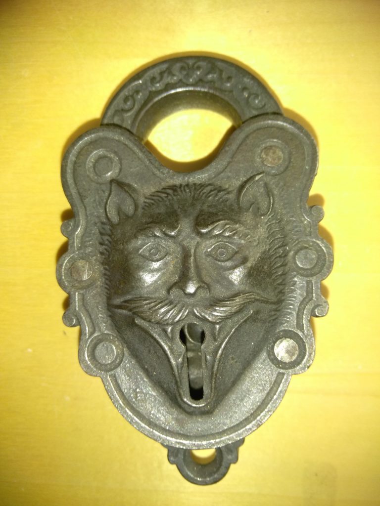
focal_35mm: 20
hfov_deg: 66.0
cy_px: 253
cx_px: 190
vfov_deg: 81.7
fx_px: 293
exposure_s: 1/120
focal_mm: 3.46
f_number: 2.2
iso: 139
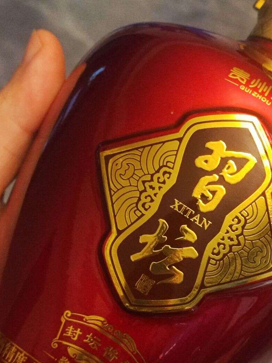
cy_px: 221
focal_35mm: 49
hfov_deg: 29.4
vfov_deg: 38.7
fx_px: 513
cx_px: 187
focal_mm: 4.71
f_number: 1.79
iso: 889
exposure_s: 1/33
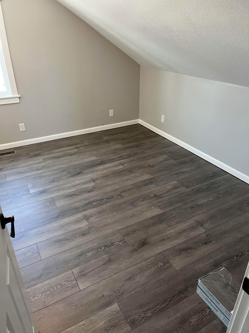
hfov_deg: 53.1
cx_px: 124
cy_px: 166
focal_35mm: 26
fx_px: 249
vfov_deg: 67.3
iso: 125
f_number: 1.6
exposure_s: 1/60
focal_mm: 5.1
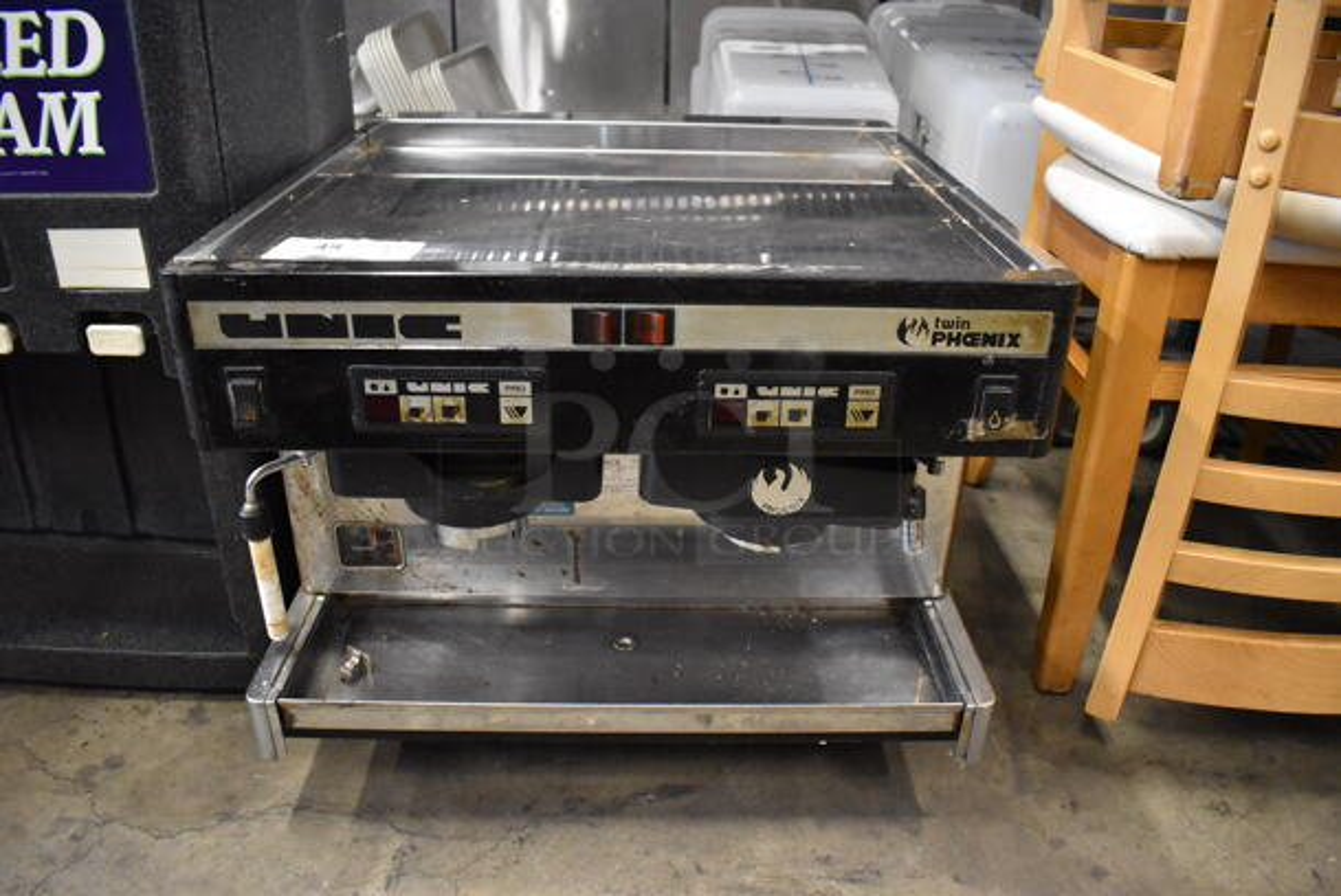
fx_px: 1007
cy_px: 448
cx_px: 670
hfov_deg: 67.3
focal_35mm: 27
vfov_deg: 48.0
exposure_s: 1/125
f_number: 3.5
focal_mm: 18
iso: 7200
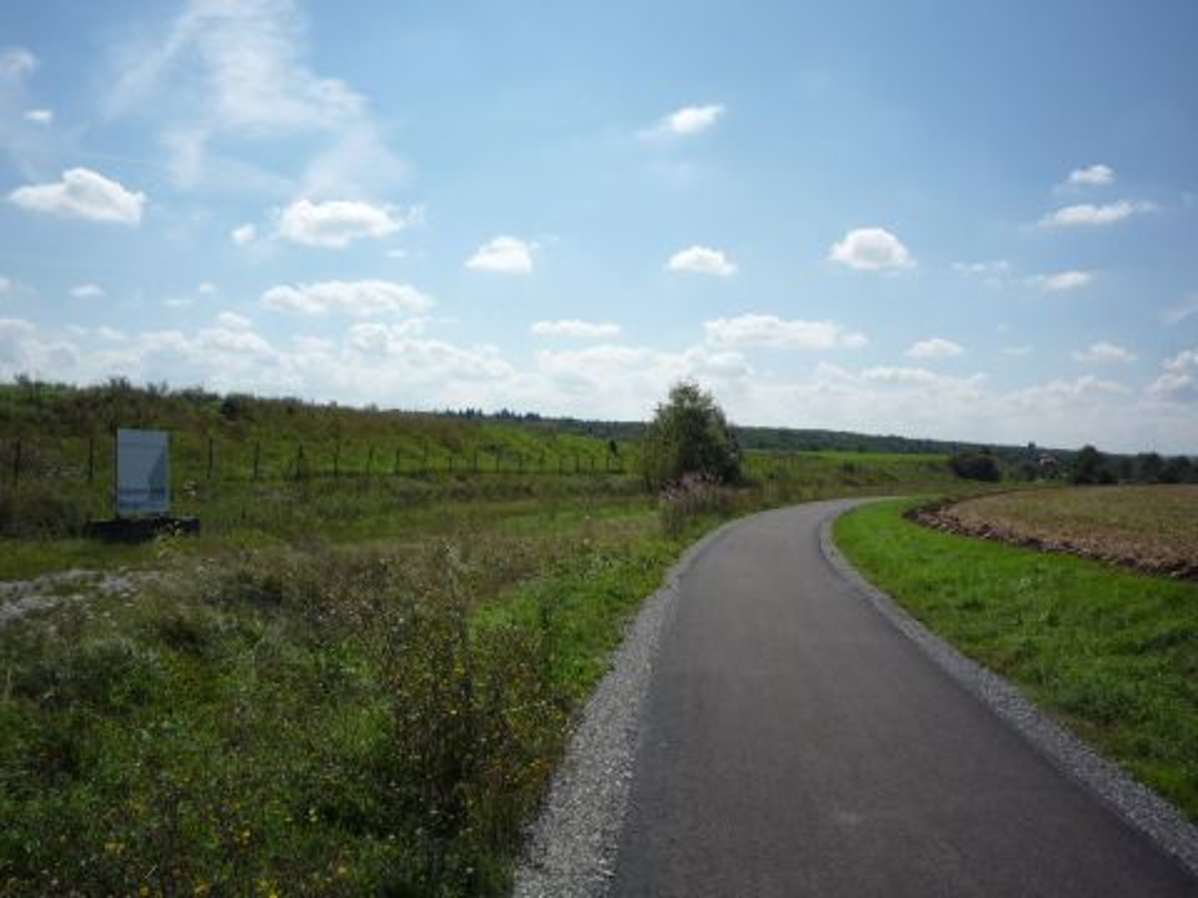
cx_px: 599
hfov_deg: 56.8
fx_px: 1107
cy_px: 449
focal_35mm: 32
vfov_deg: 44.2
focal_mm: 5.2
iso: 100
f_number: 5.6
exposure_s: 1/800
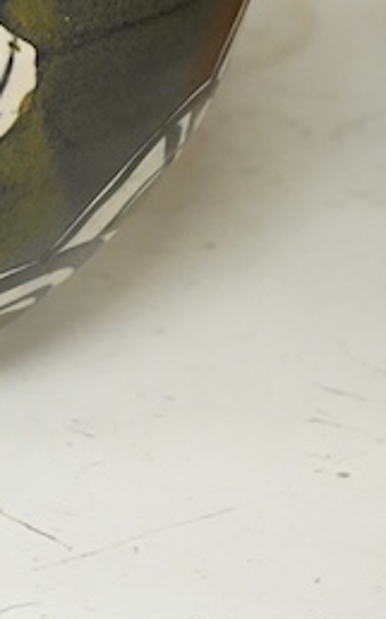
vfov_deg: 10.1
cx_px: -273
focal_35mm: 200
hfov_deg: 6.4
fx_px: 3370
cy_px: -361
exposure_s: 1/160
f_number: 7.1
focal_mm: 30
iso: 2500
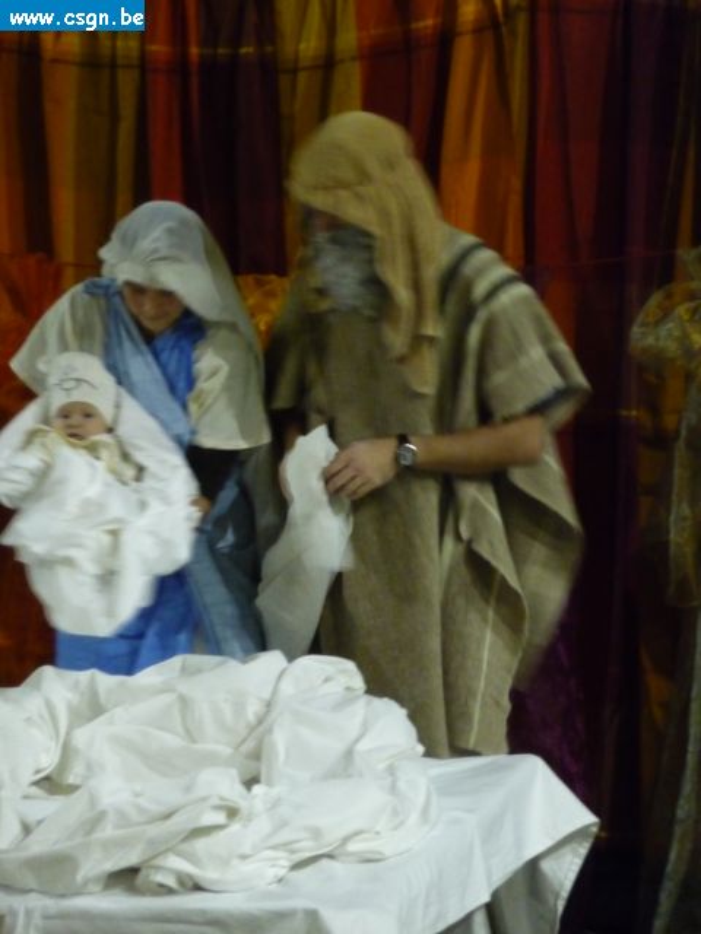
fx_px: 7560
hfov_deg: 5.3
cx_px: 350
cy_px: 467
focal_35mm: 280
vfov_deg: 7.1
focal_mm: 47
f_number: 4.9
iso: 800
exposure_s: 1/8
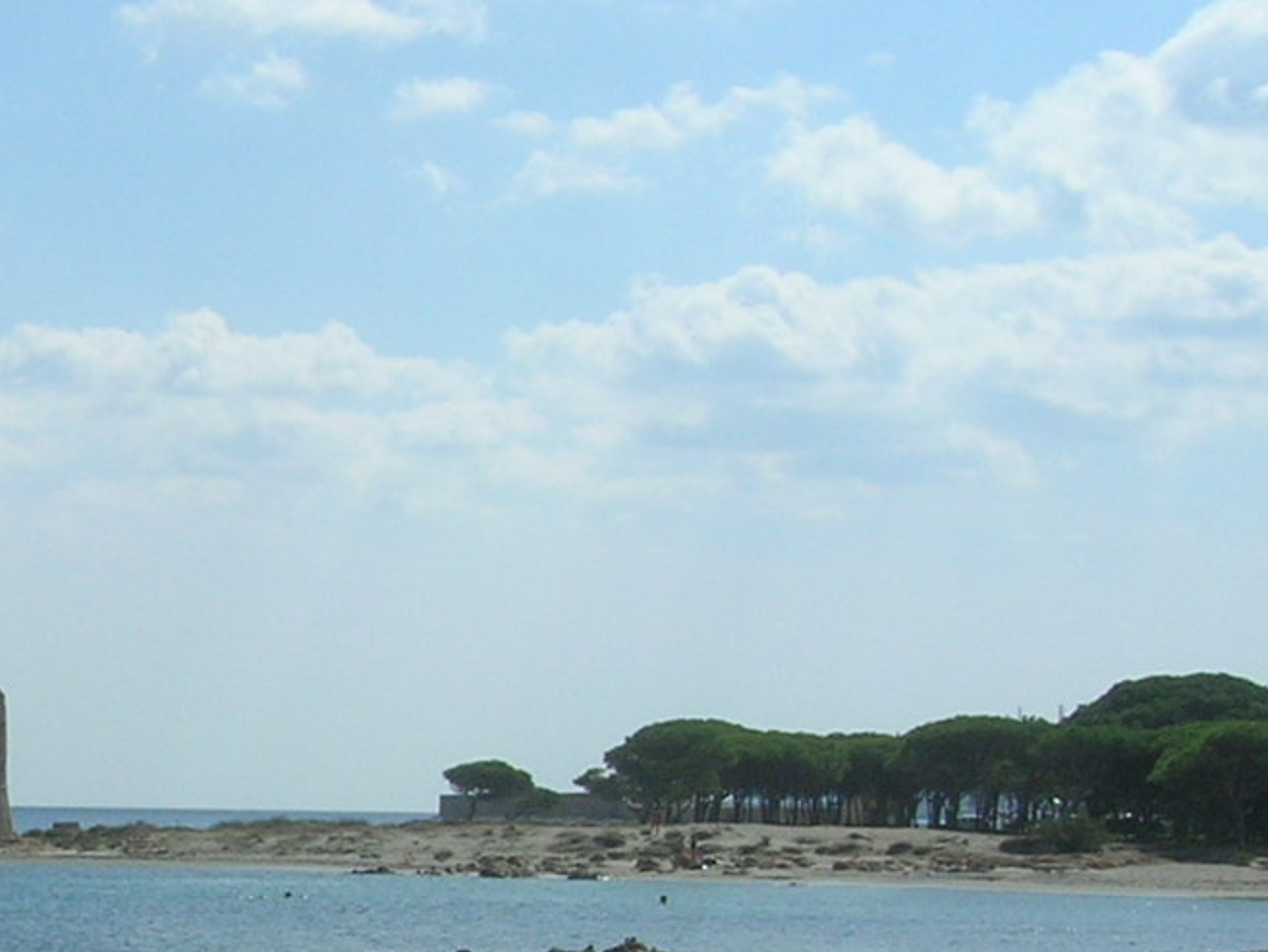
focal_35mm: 106
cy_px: 911
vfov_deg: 13.8
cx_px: -143
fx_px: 3884
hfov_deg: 17.9
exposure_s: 1/943
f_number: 4.9
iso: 50
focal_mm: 5.7
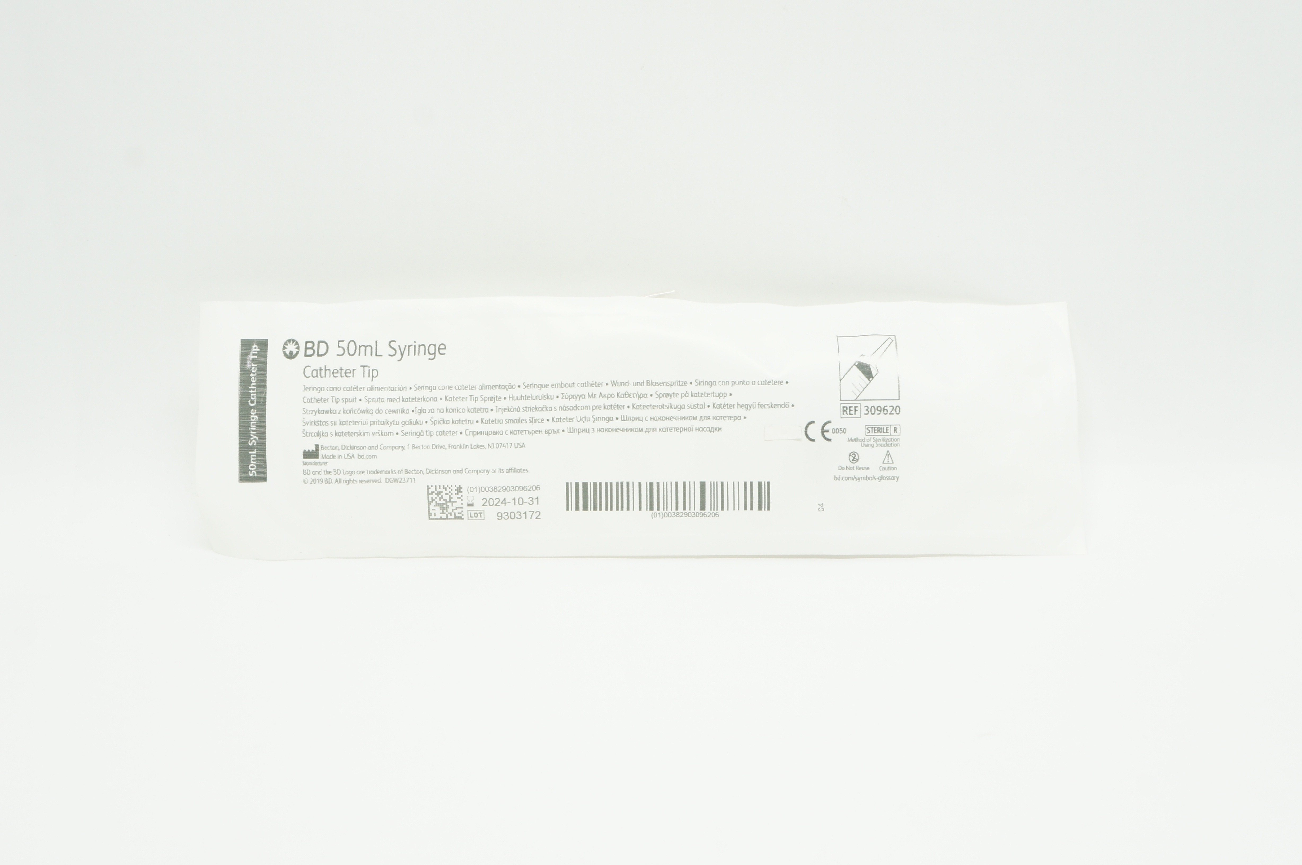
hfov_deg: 33.4
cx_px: 651
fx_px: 2168
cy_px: 432
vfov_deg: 22.6
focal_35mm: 60
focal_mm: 40
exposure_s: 1/25
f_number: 9
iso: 400
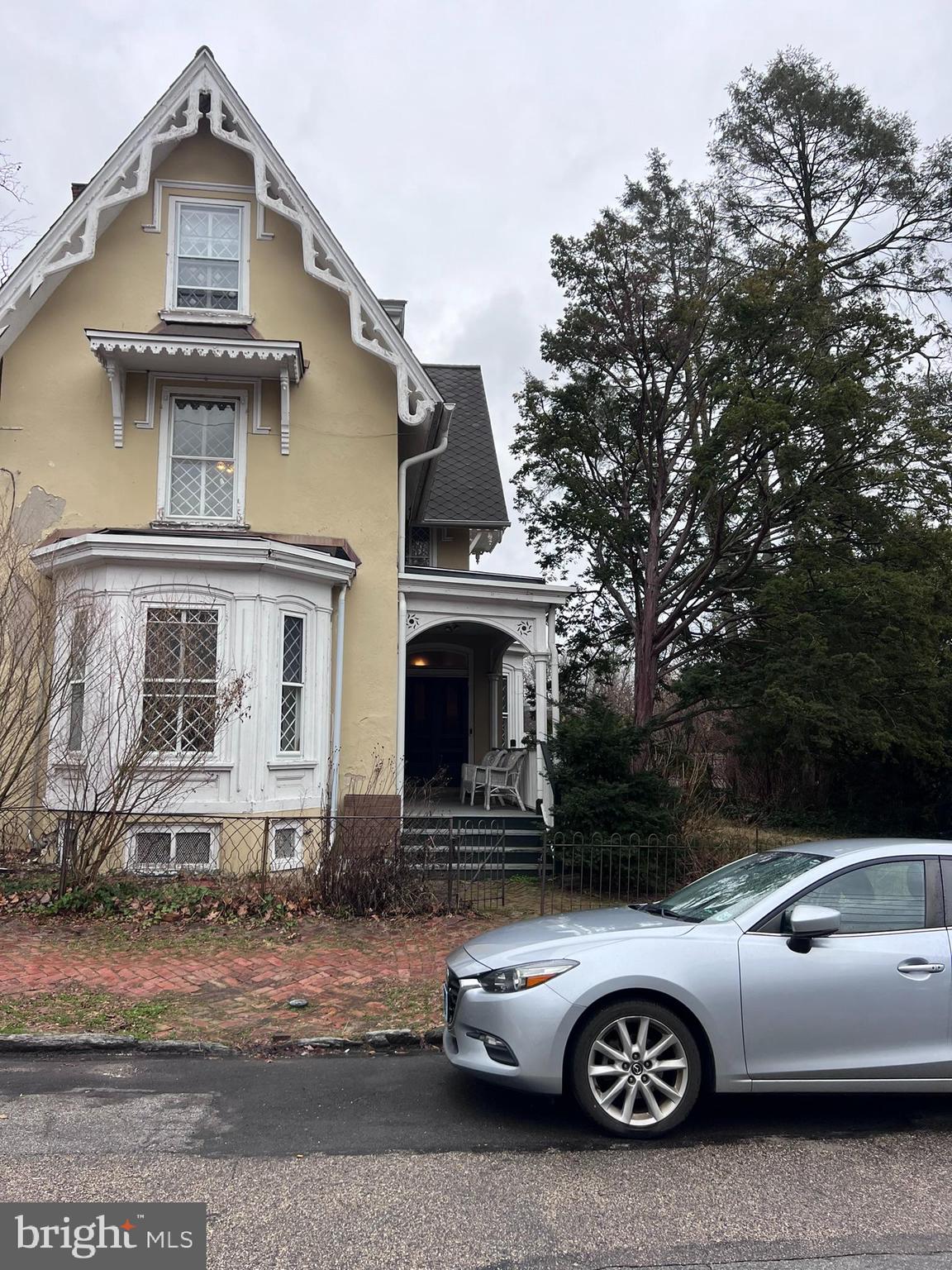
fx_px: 953
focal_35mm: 26
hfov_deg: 53.1
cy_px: 635
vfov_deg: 67.3
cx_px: 476
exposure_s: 1/758
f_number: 1.5
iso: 50
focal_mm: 5.7
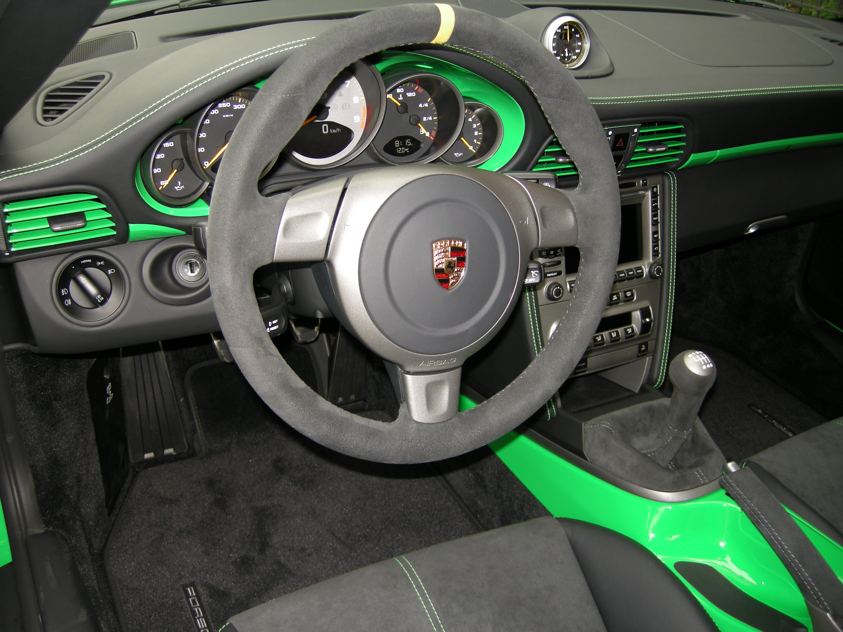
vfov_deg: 39.7
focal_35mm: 36
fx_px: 877
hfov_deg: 51.4
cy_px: 316
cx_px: 422
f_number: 2.7
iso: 64
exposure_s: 1/30
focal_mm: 7.5
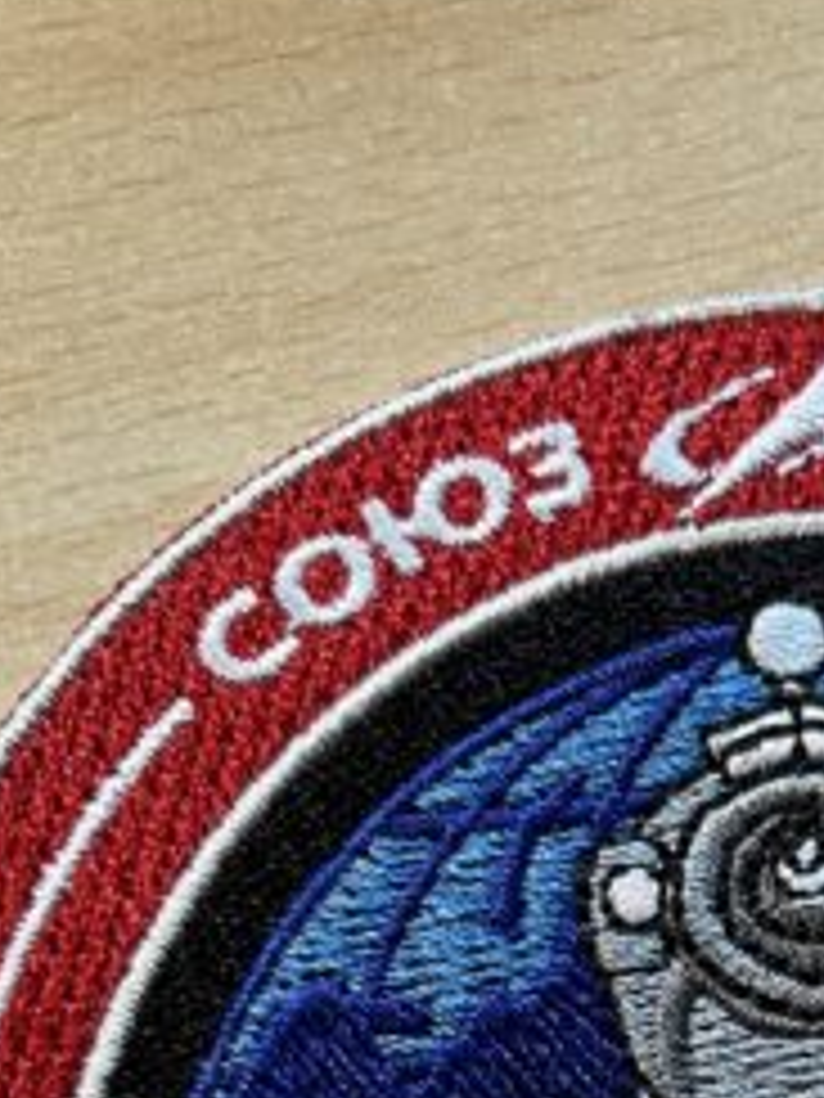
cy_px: 1361
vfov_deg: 24.5
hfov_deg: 19.5
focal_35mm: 71
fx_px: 2253
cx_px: 982
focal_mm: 5.1
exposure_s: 1/50
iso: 100
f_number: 1.6
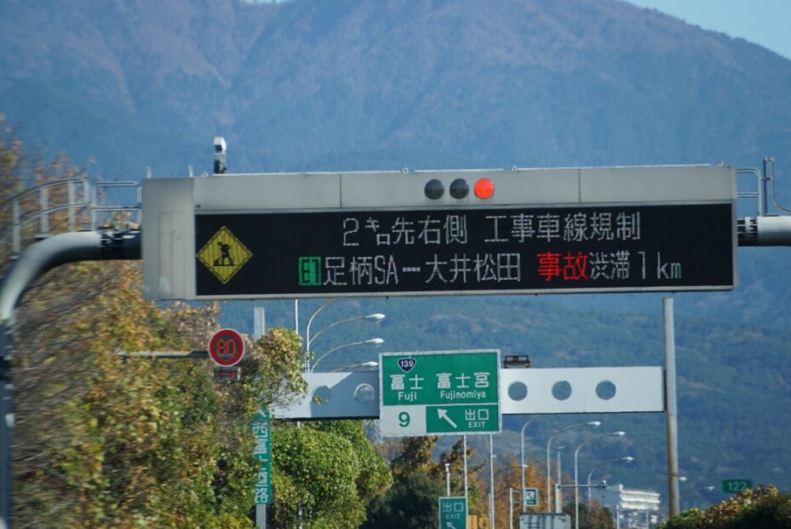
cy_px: 280
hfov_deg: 5.0
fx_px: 9102
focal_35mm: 414
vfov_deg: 3.3
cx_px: 401
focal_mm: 250
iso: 125
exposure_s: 1/400
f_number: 6.3
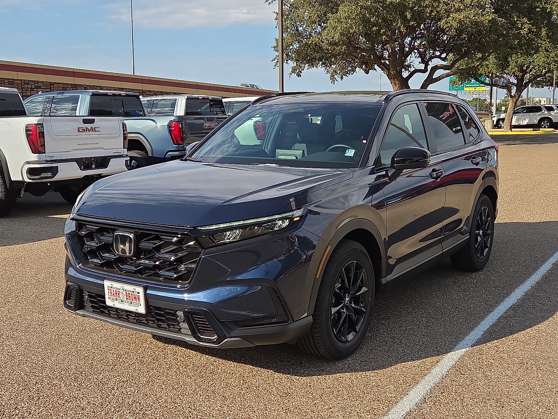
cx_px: 279
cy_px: 210
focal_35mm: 40
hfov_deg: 46.8
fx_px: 645
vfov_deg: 36.0
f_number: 1.8
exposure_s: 1/1250
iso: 25
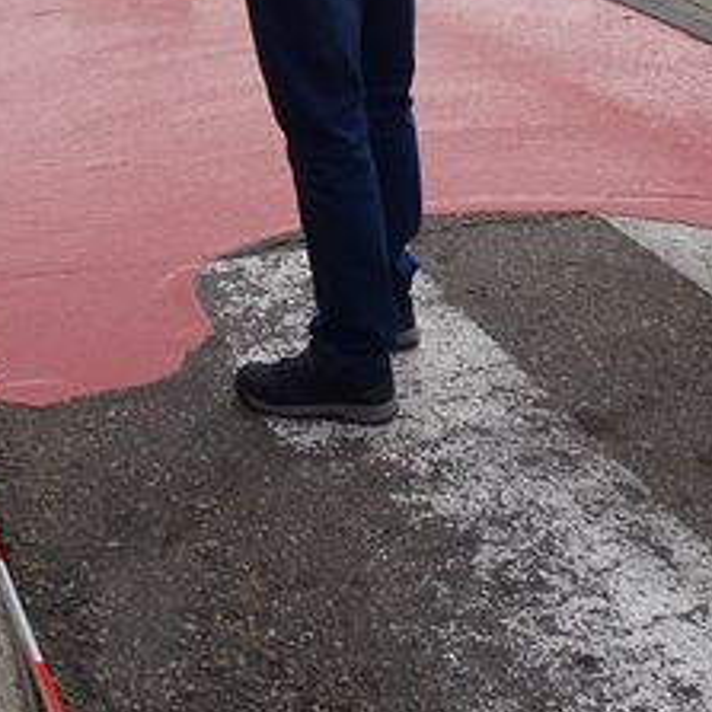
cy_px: -115
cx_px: 214
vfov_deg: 21.3
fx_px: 1769
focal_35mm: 76
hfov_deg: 22.6
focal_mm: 4.1
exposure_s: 1/640
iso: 80
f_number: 3.5
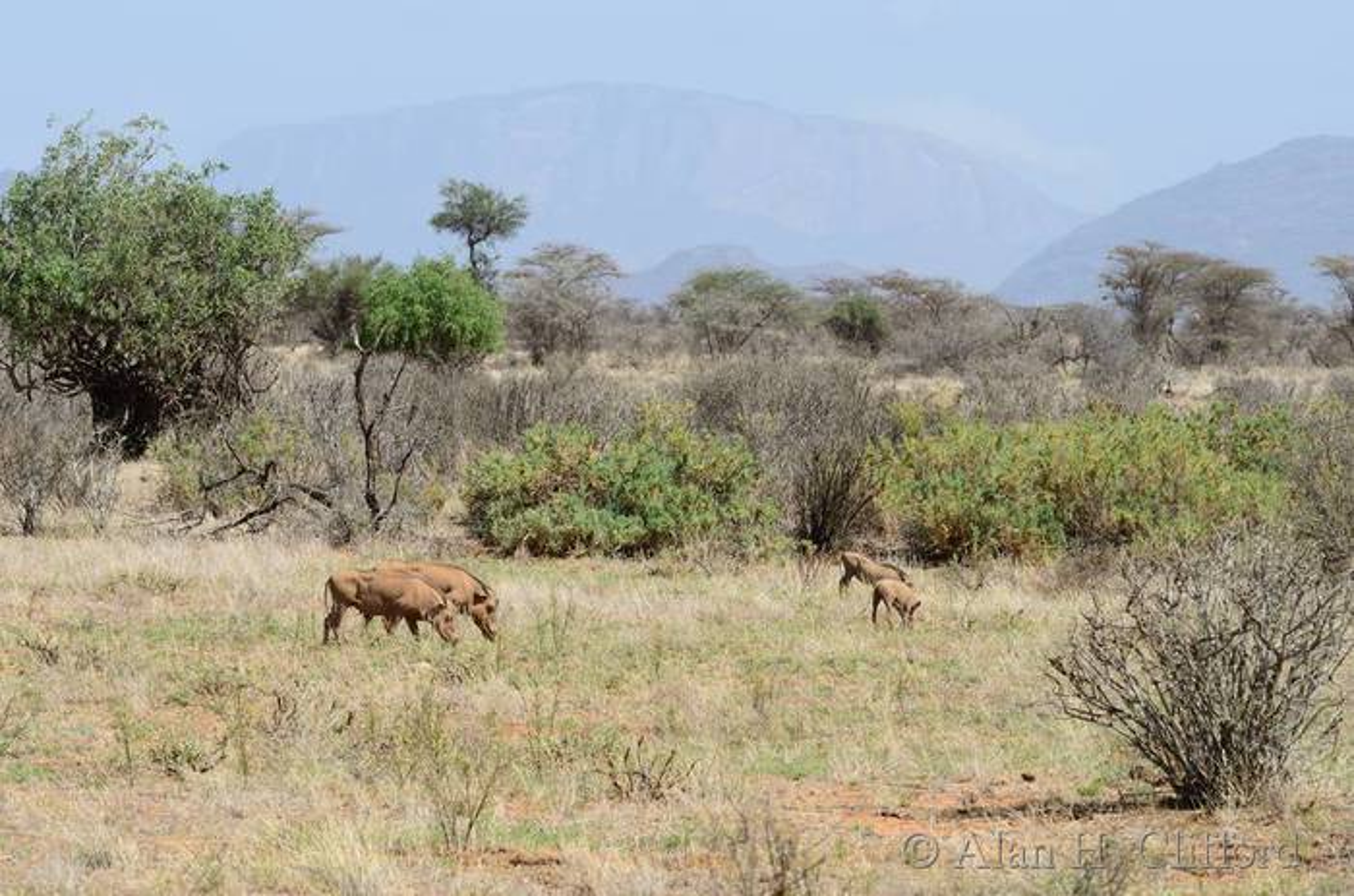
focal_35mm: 225
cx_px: 677
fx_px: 8441
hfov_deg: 9.2
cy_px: 448
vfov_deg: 6.1
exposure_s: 1/400
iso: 200
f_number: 9
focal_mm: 150
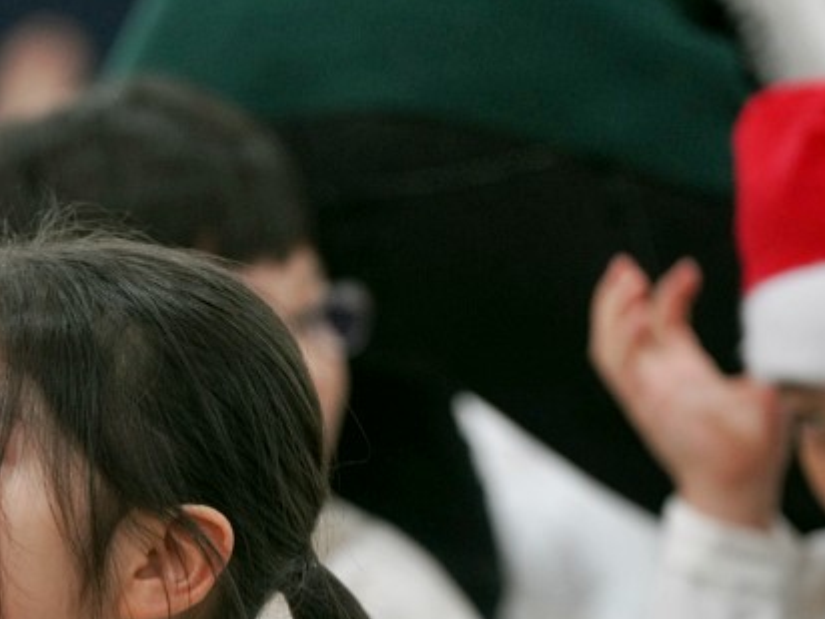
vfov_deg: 3.5
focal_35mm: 420
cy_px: 595
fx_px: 10010
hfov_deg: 4.7
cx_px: -62
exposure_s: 1/250
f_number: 4
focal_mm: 200
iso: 3200
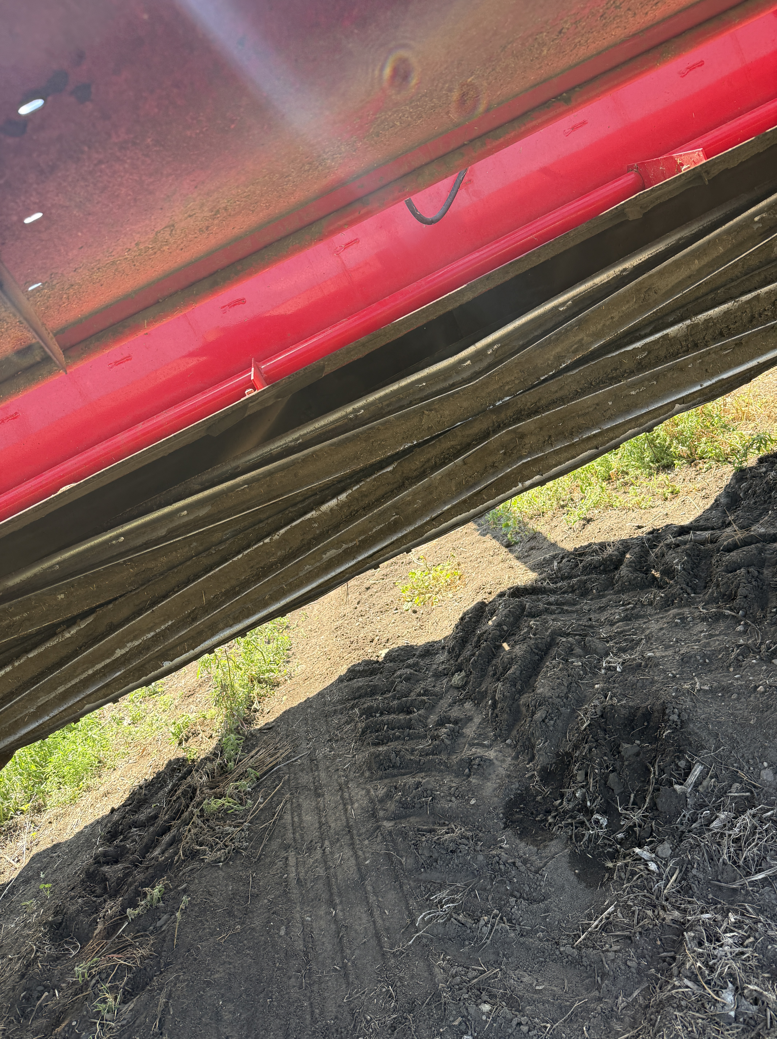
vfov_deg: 71.7
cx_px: 388
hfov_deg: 56.7
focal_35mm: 24
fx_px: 720
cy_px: 520
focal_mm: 6.76
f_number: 1.78
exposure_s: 1/501
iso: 100
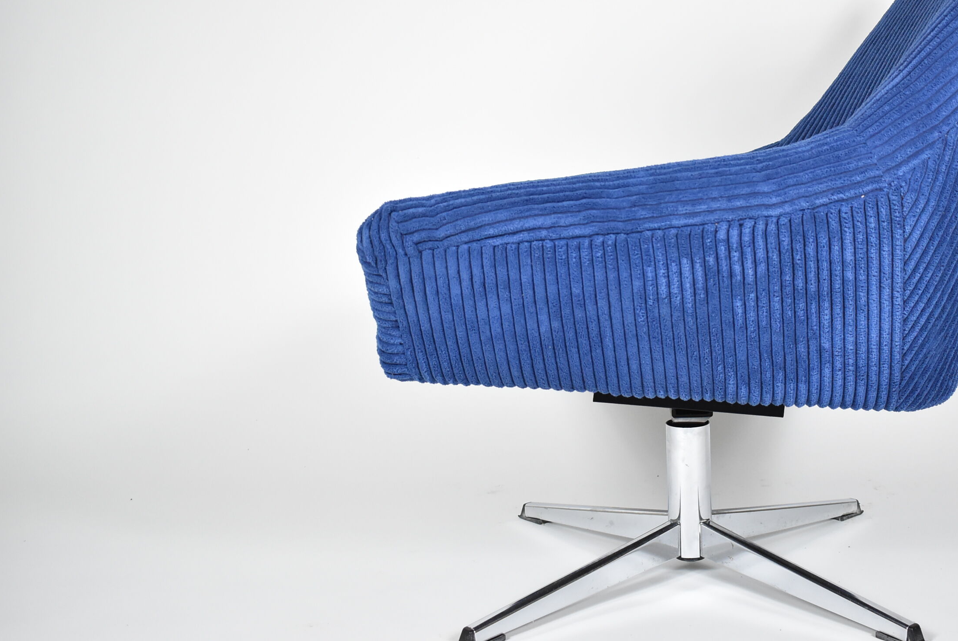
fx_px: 1198
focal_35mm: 45
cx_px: 645
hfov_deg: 42.9
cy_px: 243
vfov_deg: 29.8
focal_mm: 22
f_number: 4
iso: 1250
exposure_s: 1/125
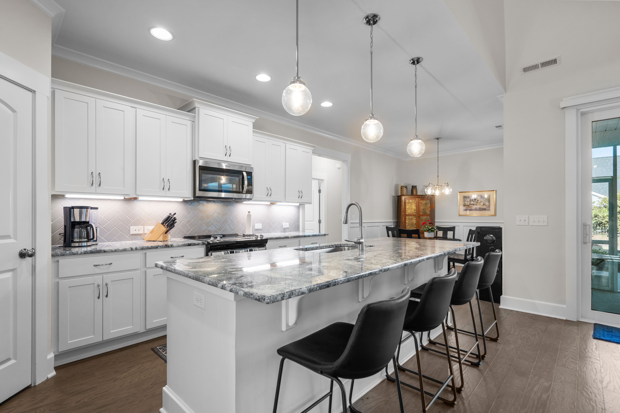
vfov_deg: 73.7
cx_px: 310
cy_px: 206
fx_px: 276
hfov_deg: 96.7
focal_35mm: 16
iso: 400
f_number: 4
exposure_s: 1/10
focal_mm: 16
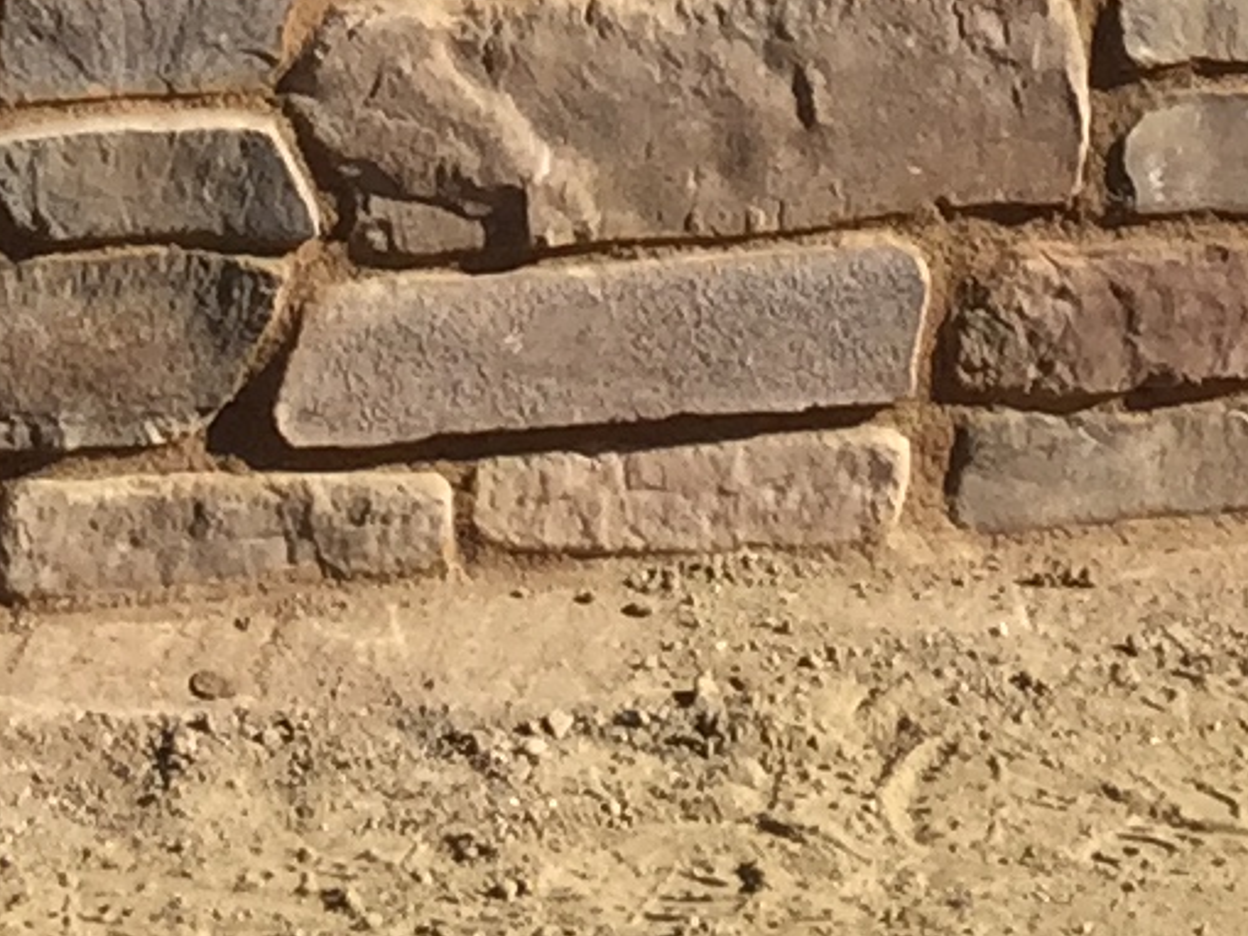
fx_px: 6707
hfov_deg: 10.6
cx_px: 669
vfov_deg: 7.1
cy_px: -1975
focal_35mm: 186
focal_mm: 4.15
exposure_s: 1/2475
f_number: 2.2
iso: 32
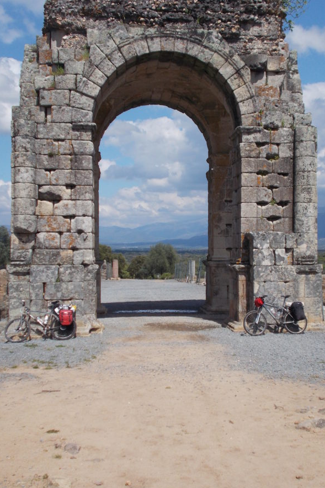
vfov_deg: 37.5
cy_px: 247
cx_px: 187
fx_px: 718
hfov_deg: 25.5
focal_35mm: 53
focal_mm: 7.9
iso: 80
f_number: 10.6
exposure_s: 1/160
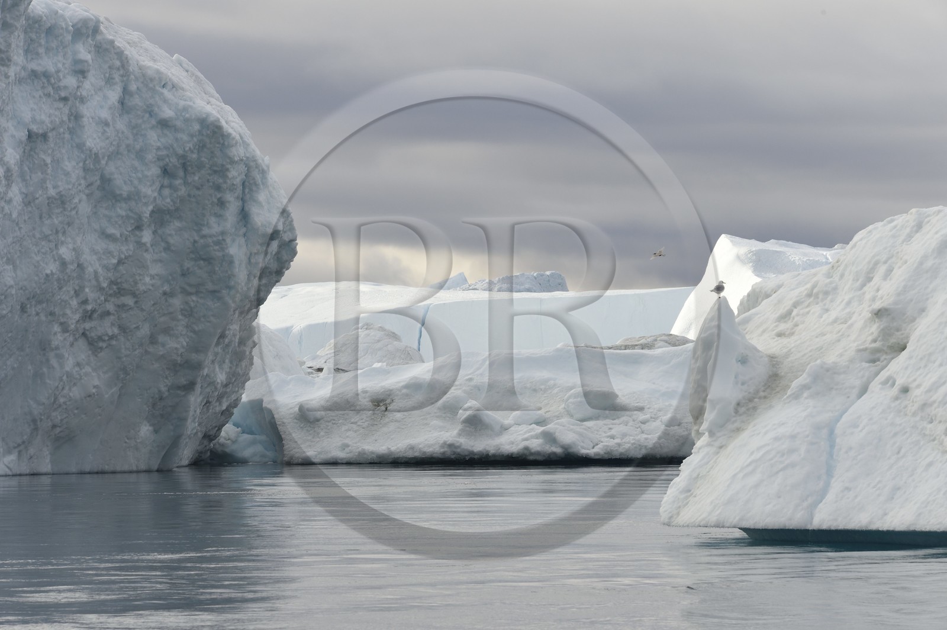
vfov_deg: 5.3
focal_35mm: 260
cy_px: 315
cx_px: 474
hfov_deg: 7.9
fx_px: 6834
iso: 400
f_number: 11
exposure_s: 1/500
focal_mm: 260
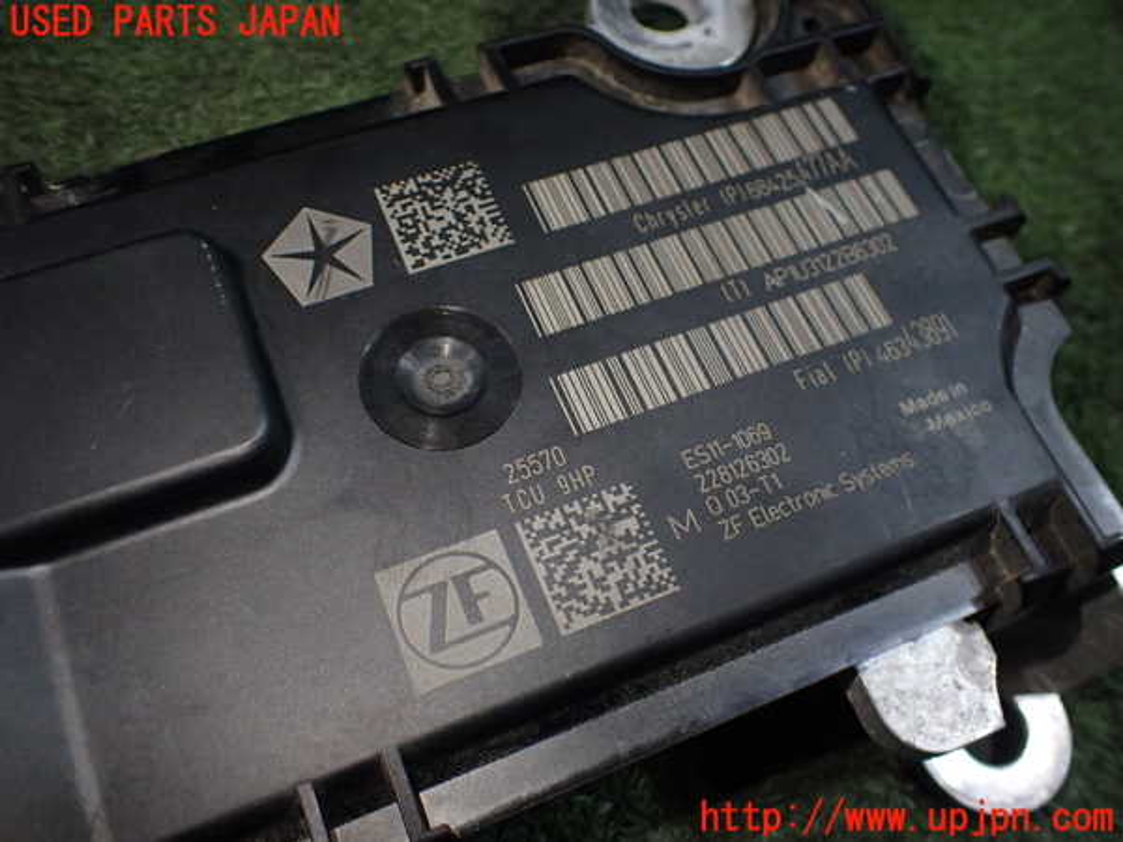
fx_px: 973
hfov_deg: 60.0
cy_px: 421
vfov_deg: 46.8
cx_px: 562
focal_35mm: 30
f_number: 2.3
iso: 320
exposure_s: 1/125
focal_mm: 5.4
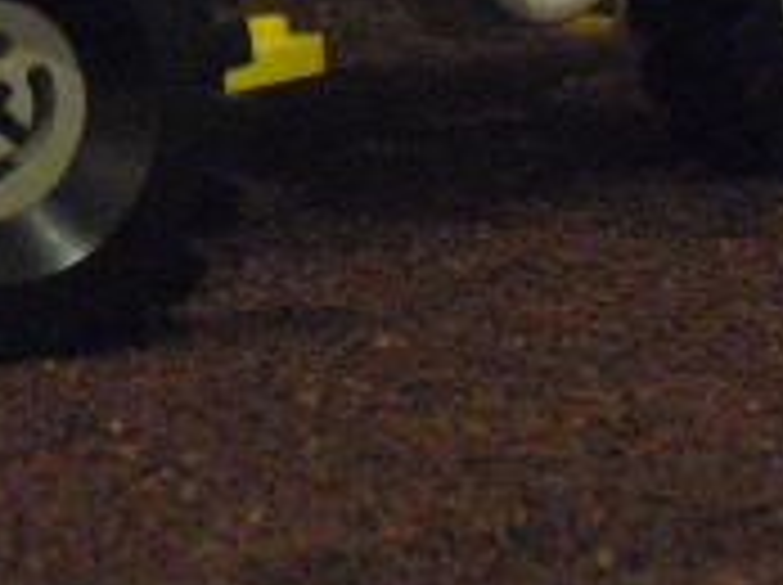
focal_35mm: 328
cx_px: 166
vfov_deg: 4.5
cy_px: -410
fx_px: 7409
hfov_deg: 6.0
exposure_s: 1/15
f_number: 5.1
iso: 800
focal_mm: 15.7
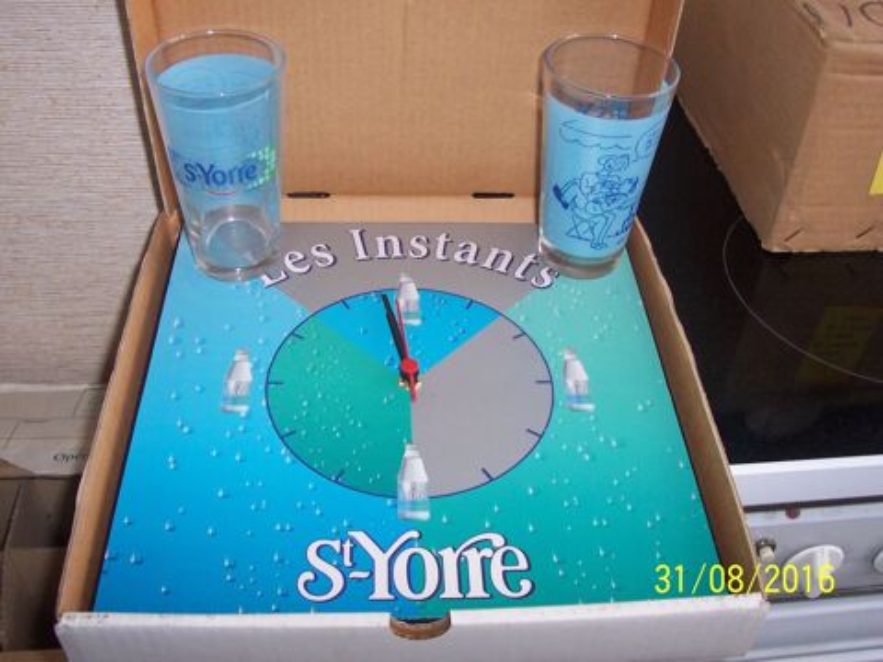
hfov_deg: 50.1
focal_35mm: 37
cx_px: 442
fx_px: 944
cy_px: 331
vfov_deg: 38.7
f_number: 2.8
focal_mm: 5.6
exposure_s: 1/60
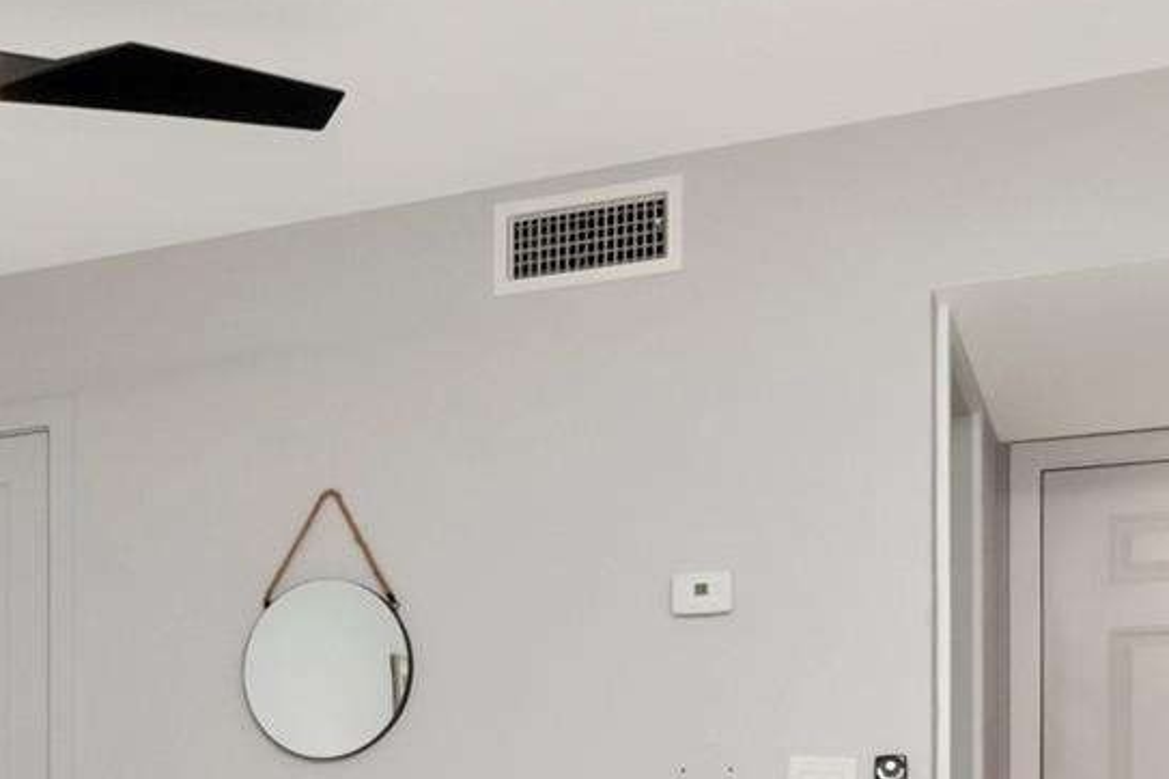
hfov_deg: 35.8
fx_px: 1721
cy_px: 844
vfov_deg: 24.0
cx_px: 170
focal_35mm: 53
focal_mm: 12
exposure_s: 1/200
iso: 1600
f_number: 14
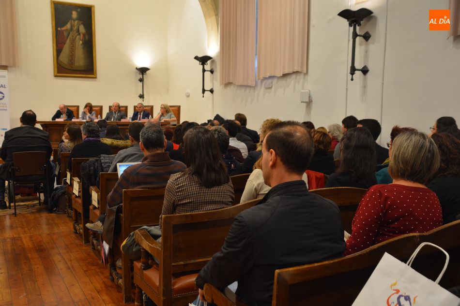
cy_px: 153
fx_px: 460
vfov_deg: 36.9
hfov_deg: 53.1
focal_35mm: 36
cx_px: 230
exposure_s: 1/50
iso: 800
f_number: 3.8
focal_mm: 24
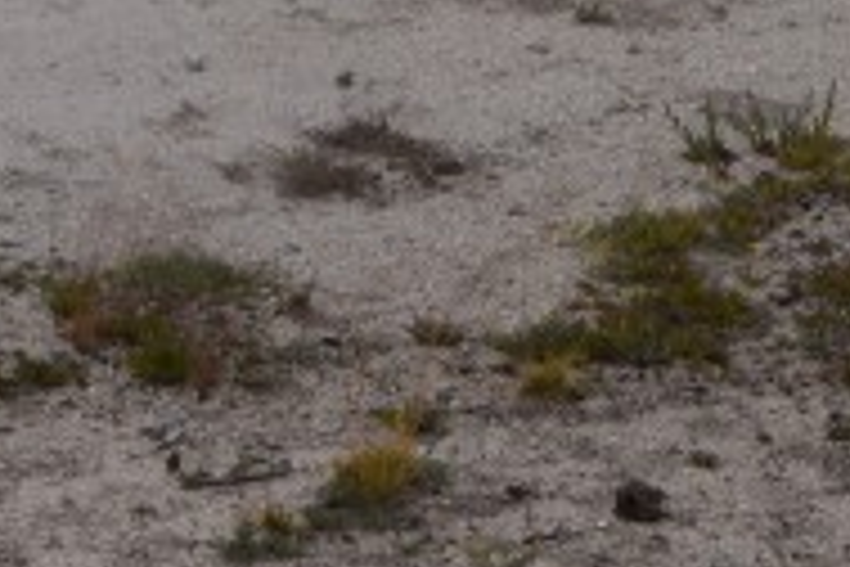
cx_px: 112
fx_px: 9609
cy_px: -459
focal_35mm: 407
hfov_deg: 5.1
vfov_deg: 3.4
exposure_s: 1/400
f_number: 10
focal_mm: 50
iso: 200
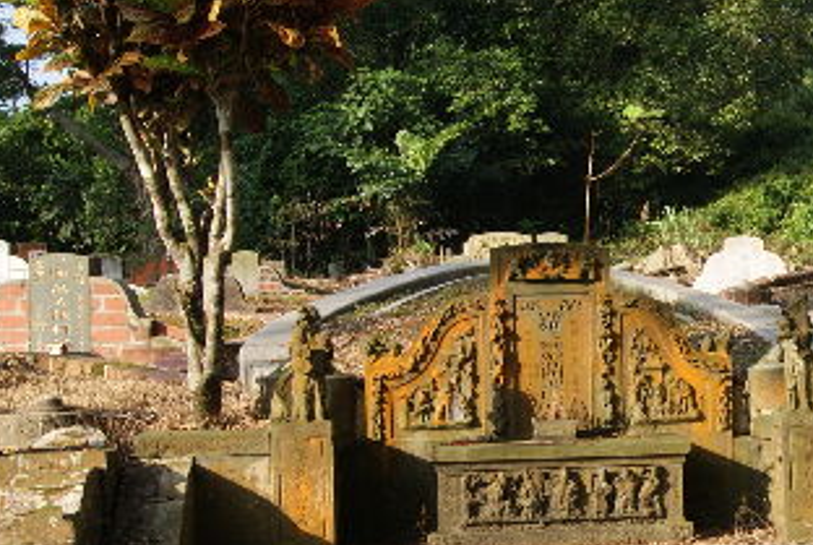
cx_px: 899
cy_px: 360
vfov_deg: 19.2
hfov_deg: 26.2
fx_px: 1606
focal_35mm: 71
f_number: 9
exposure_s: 1/80
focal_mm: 20
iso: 100
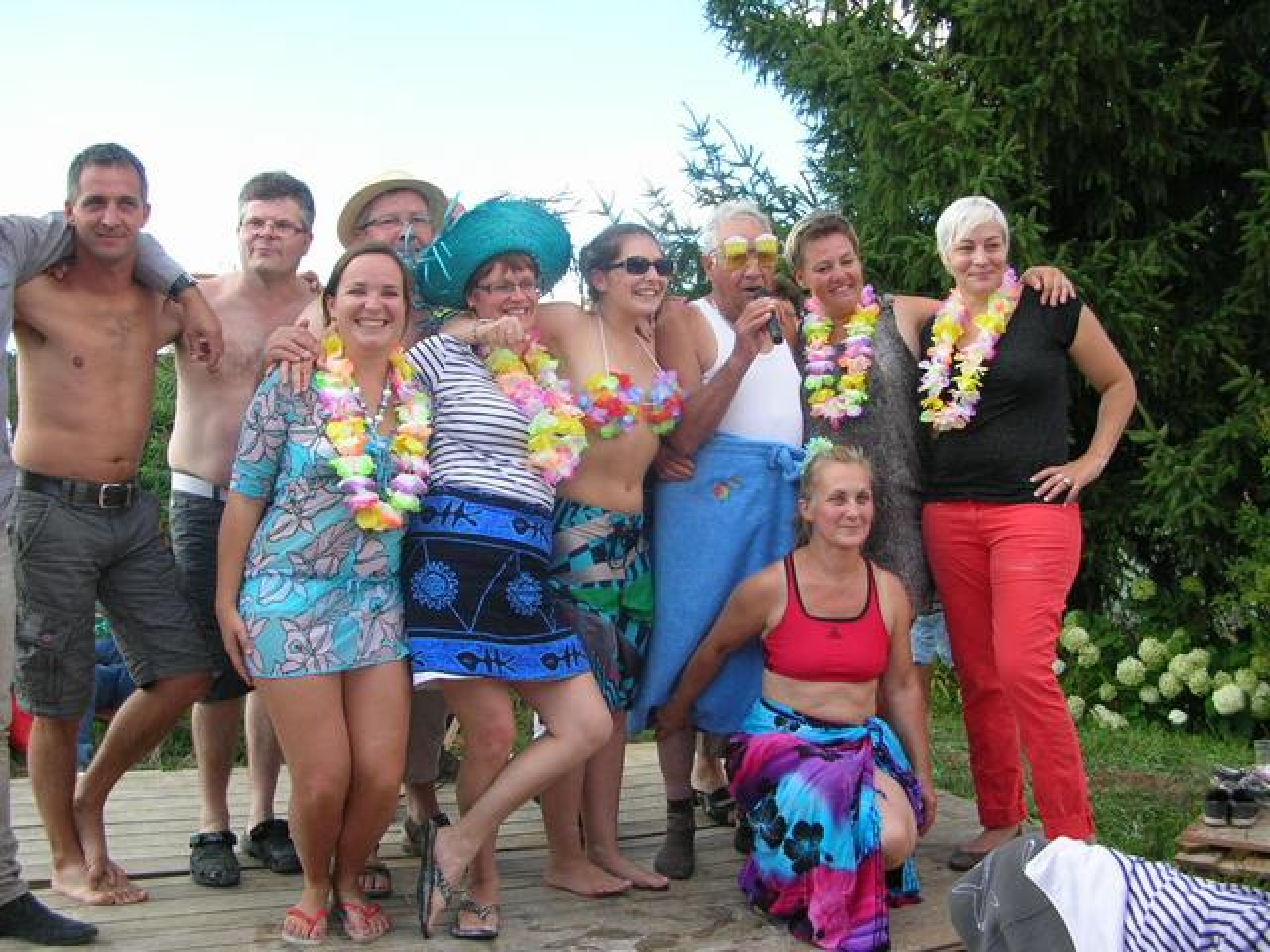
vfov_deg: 40.7
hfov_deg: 52.6
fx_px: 1284
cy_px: 476
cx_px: 635
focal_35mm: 35
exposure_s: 1/212
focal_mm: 5.8
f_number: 2.8
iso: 50
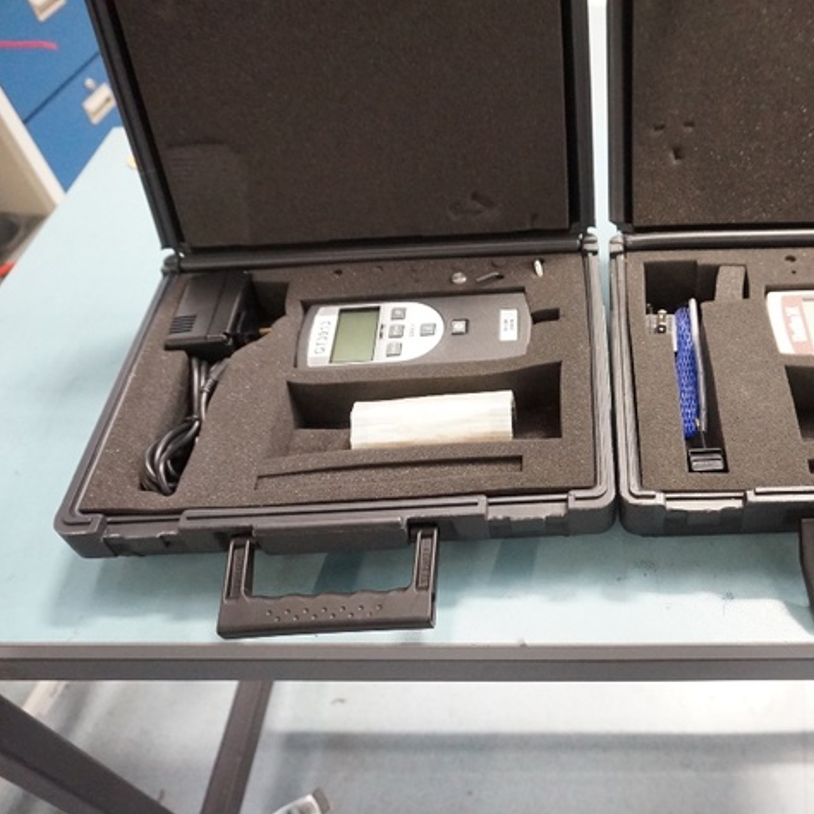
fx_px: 825
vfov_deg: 52.5
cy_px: 407
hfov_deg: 50.8
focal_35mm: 31
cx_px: 589
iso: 3200
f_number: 3.5
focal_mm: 16
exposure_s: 1/60
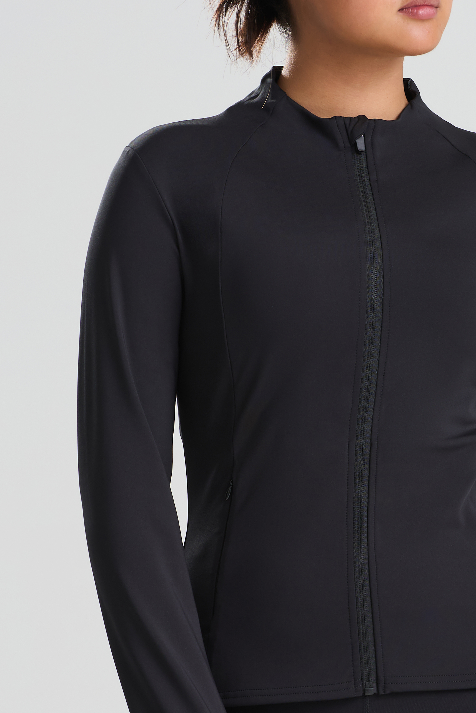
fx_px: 6143
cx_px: 399
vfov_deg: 6.6
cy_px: 449
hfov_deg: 4.4
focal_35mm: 310
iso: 160
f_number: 9
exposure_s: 1/160
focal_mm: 135
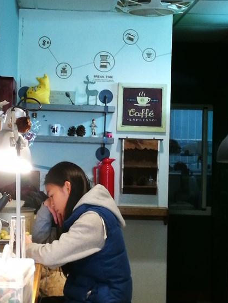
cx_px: 89
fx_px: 852
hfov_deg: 15.2
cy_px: 126
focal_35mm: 97
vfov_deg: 20.2
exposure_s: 1/20
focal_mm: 4.5
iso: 500
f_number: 2.2
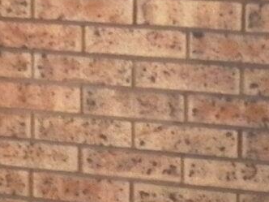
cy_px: 196
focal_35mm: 216
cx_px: 102
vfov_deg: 6.9
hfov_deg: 9.2
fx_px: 1679
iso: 400
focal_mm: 4.9
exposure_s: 1/50
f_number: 3.2
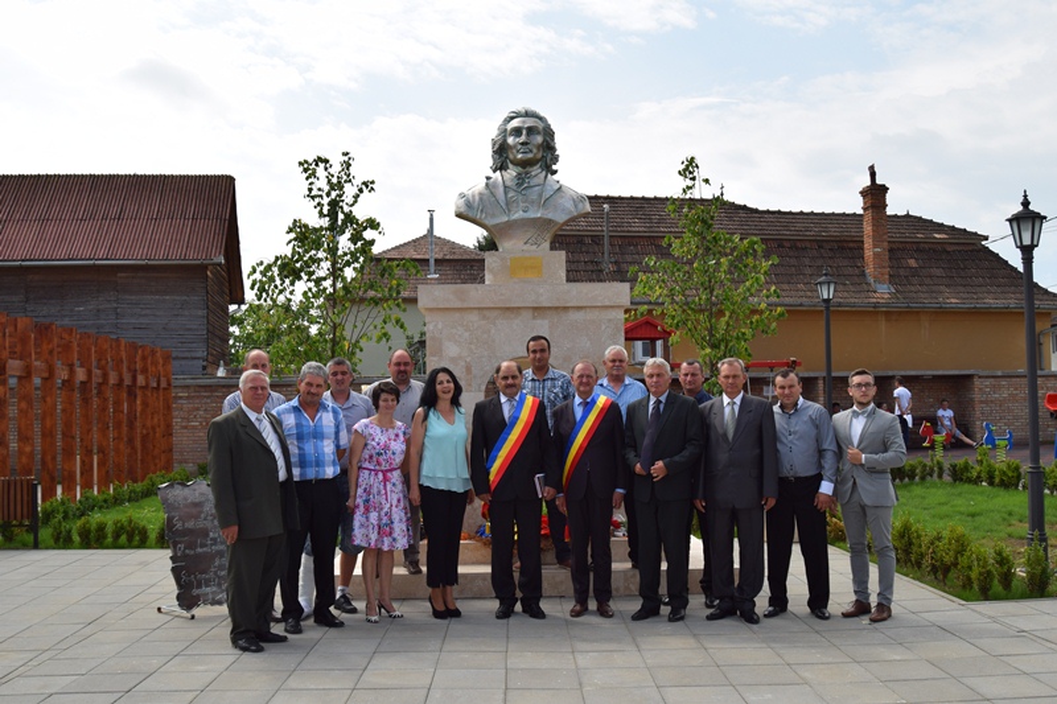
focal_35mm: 34
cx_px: 528
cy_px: 352
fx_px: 1013
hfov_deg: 55.1
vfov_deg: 38.3
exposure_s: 1/200
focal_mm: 23
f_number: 9
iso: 100
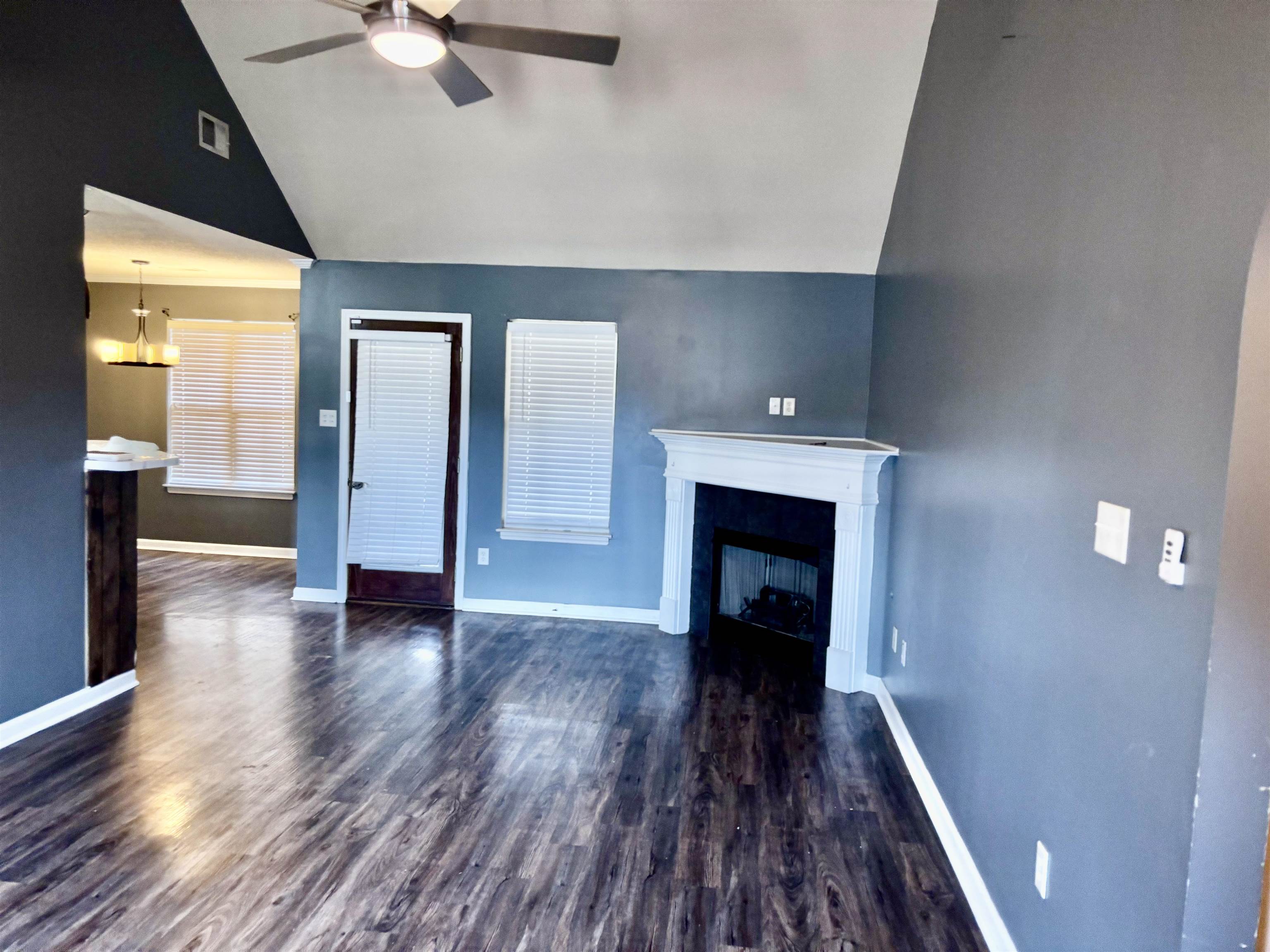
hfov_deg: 67.3
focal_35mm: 26
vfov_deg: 53.1
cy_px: 476
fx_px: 954
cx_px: 635
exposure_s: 1/60
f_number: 1.6
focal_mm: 5.96
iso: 80
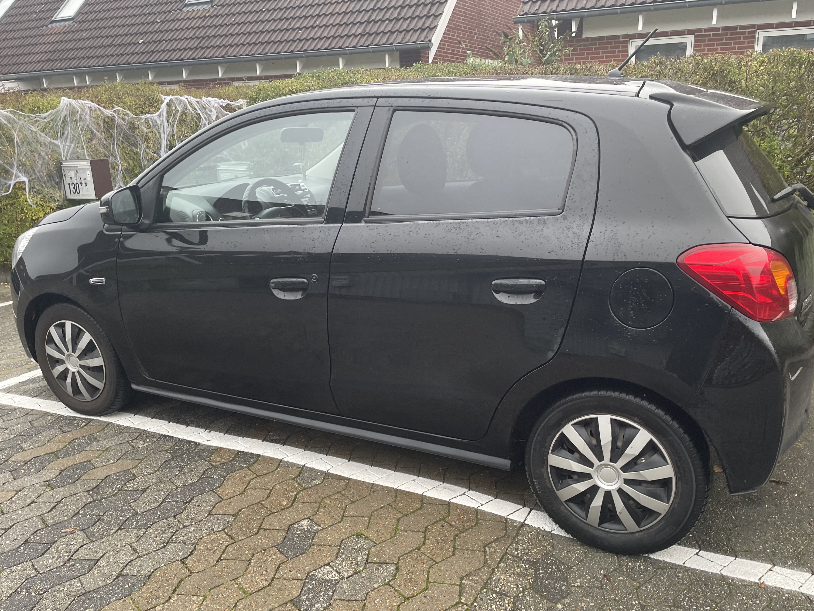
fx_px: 706
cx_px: 431
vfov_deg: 46.7
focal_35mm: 30
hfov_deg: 59.9
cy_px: 338
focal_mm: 4.2
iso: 64
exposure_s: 1/121
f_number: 1.6
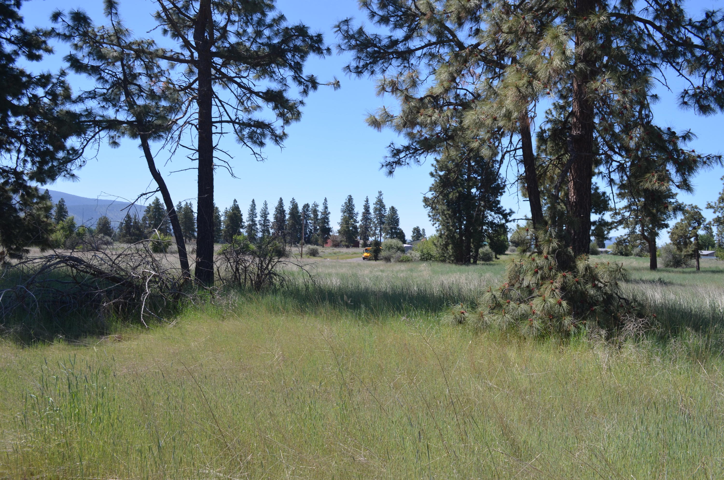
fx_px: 662
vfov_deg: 39.8
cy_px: 240
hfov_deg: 57.3
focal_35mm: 33
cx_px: 362
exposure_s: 1/200
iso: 200
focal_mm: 22
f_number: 7.1
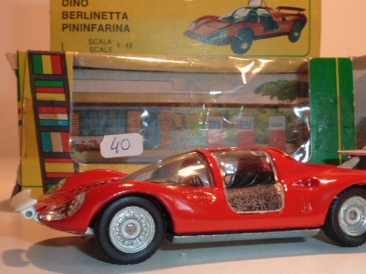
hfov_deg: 36.1
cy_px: 129
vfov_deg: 27.5
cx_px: 201
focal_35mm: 53
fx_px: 560
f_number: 4
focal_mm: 4.1
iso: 100
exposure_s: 1/30
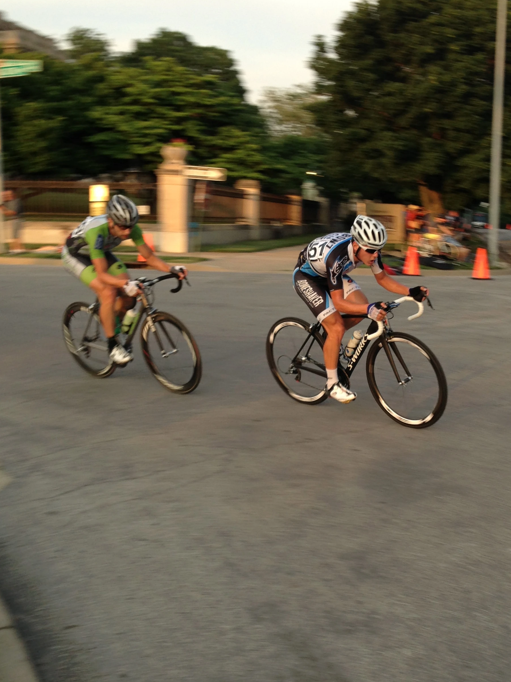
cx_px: 325
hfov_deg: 32.0
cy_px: 334
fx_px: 886
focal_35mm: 45
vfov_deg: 42.1
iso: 50
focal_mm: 4.13
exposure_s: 1/170
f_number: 2.4
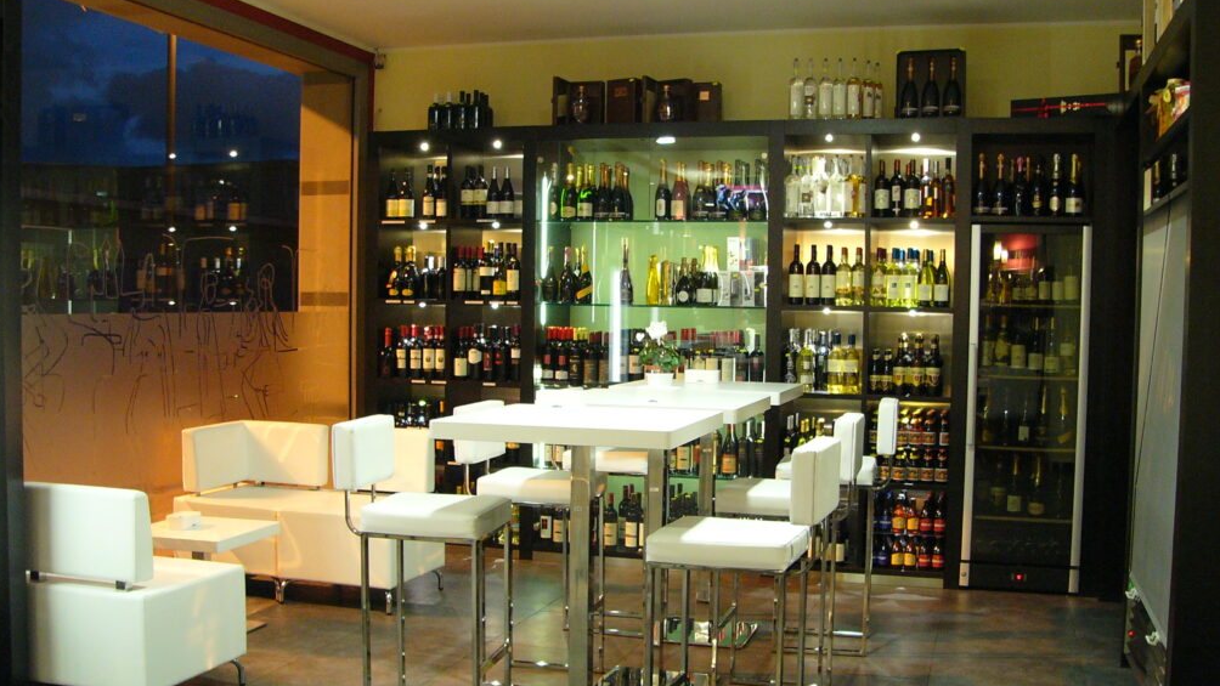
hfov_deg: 50.5
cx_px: 619
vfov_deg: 29.7
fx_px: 1294
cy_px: 375
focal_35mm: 40
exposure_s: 1/5
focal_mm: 6
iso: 200
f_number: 2.8
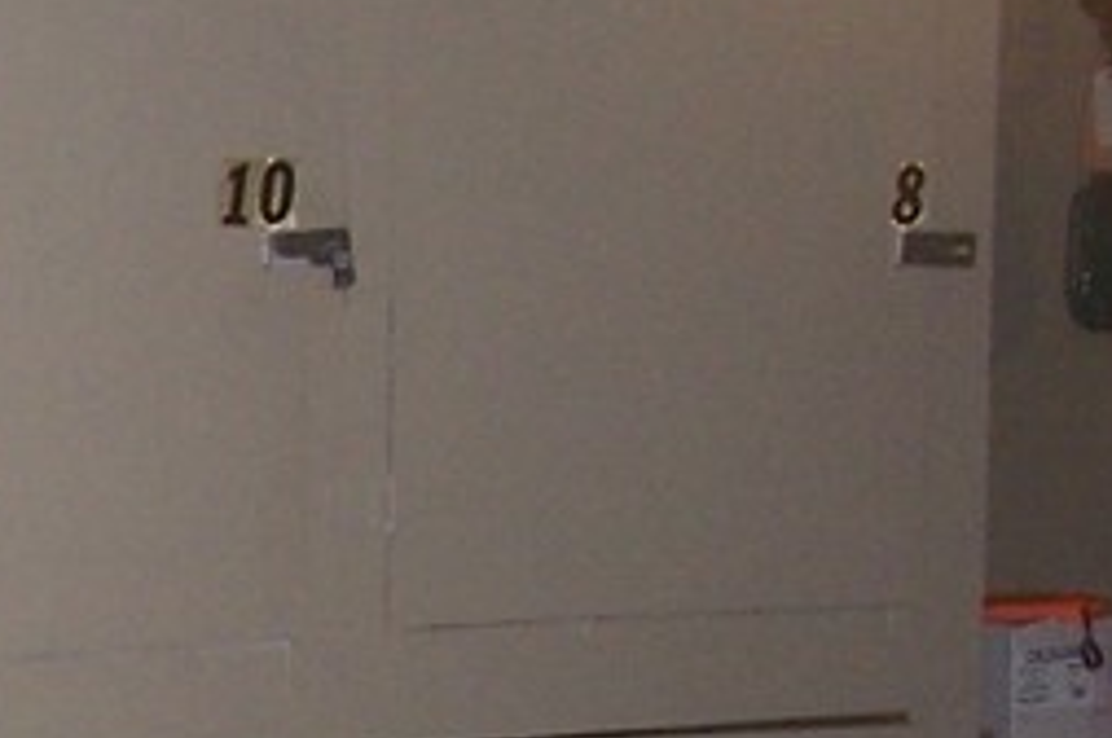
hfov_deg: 13.0
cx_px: -769
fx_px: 4504
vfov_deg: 9.1
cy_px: 1184
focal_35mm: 146
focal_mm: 5.6
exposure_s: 1/60
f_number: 2.7
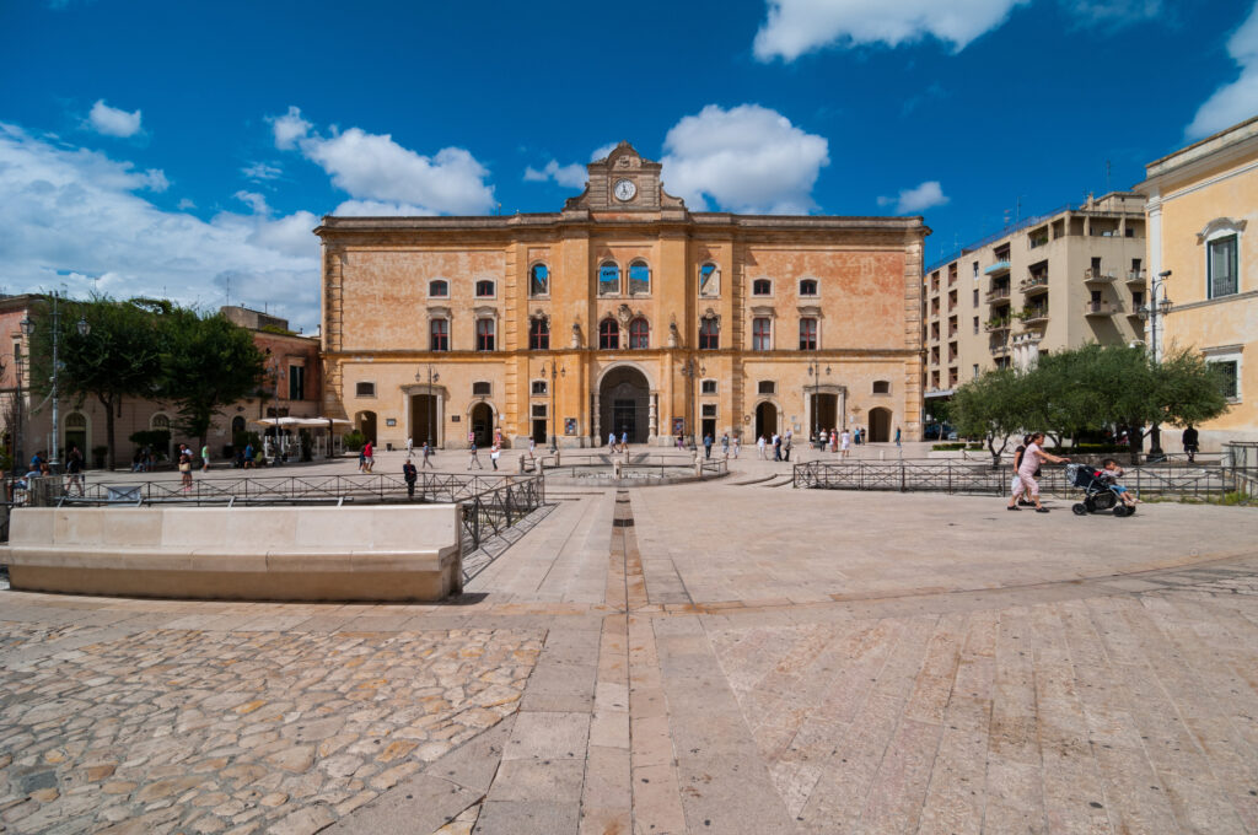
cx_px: 629
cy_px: 418
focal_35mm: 16
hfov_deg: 95.1
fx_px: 576
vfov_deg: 71.9
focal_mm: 11
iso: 200
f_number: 13
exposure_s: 1/180
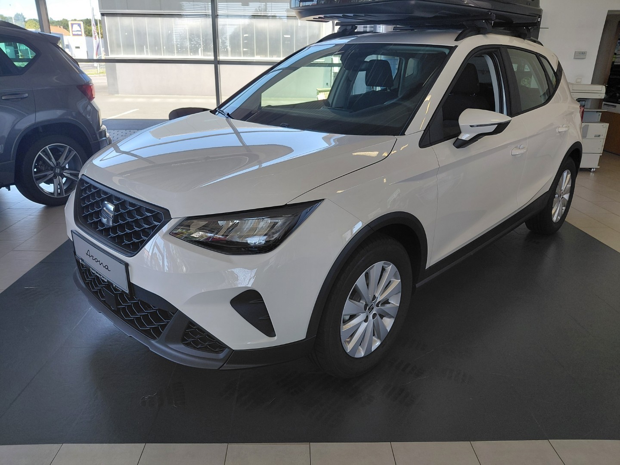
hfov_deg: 69.4
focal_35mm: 25
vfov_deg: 54.9
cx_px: 310
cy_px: 232
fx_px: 448
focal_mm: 4.69
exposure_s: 1/136
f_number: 1.8
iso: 50
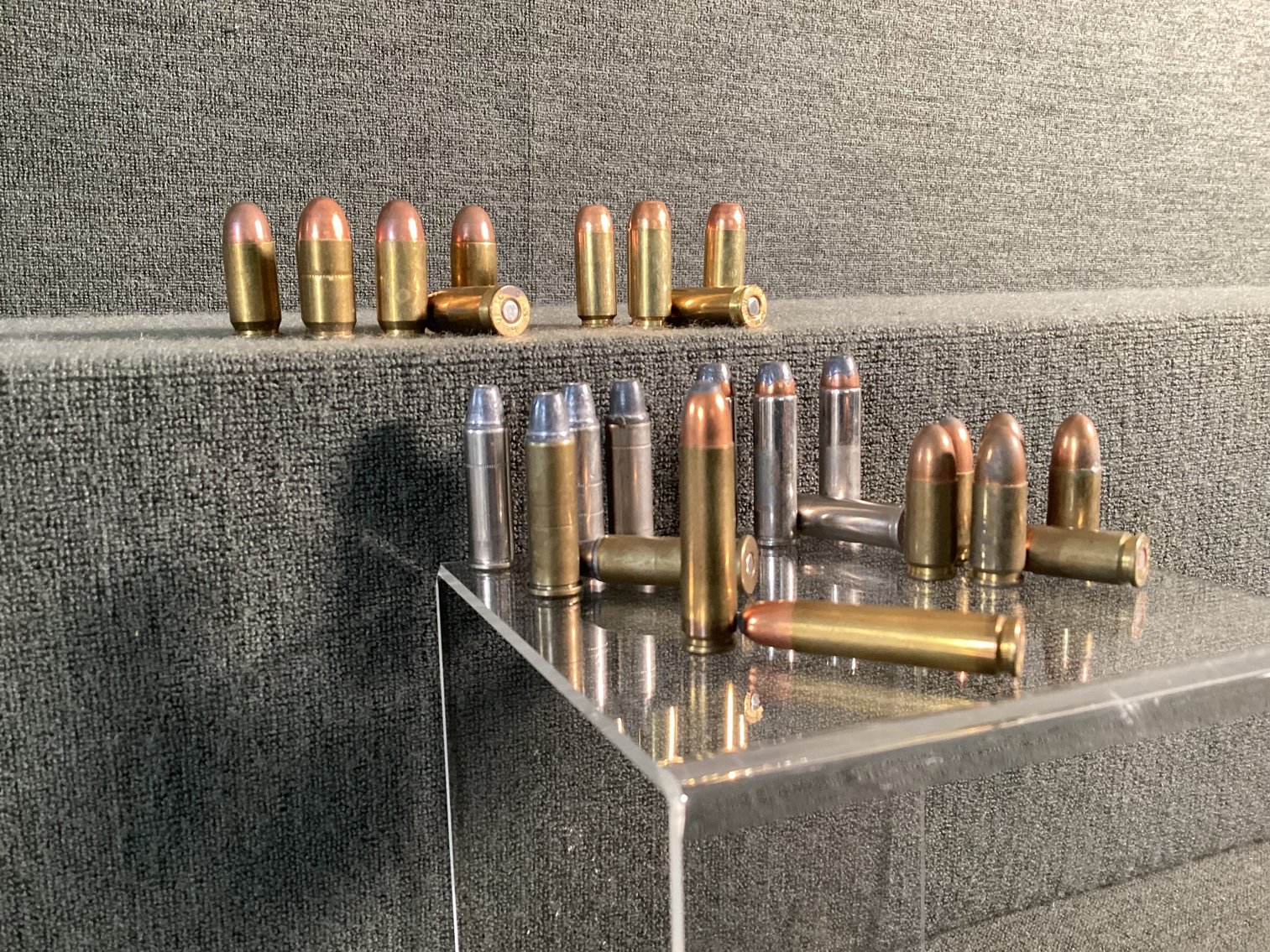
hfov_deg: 58.3
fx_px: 1137
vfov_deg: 45.4
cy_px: 476
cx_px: 635
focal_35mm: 31
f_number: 2.4
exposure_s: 1/30
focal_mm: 3.3
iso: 320
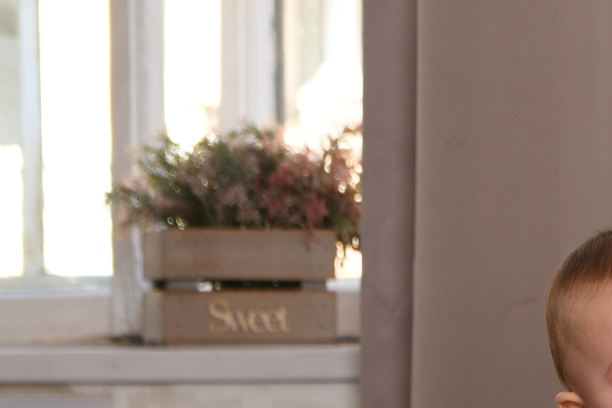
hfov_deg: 7.5
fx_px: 4642
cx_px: 699
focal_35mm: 273
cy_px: 567
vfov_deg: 5.0
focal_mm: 50
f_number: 4
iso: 250
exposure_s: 1/250
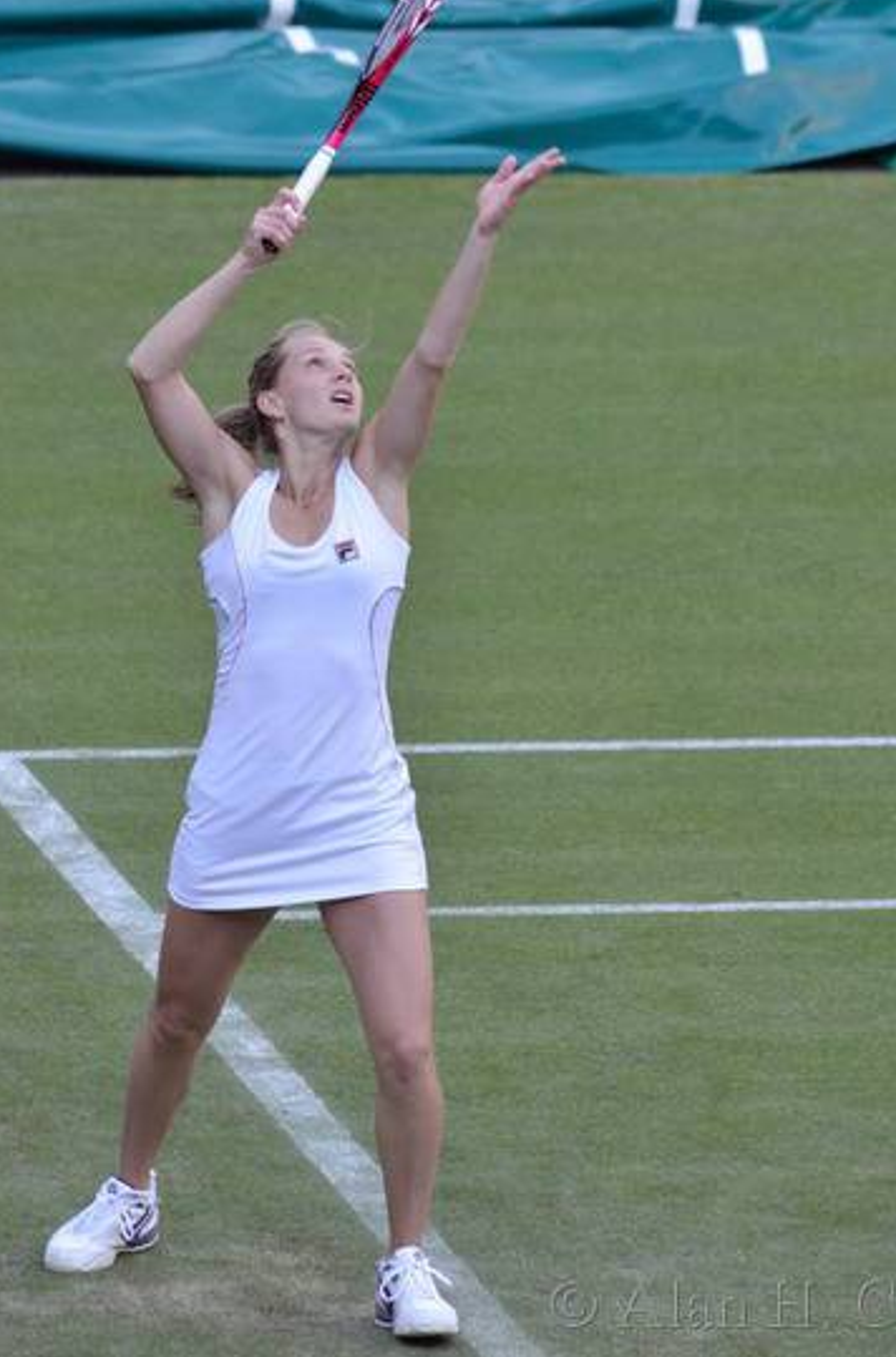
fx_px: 24159
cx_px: 555
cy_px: 483
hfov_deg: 2.1
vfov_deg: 3.2
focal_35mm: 643
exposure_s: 1/640
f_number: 5.3
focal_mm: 330
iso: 900
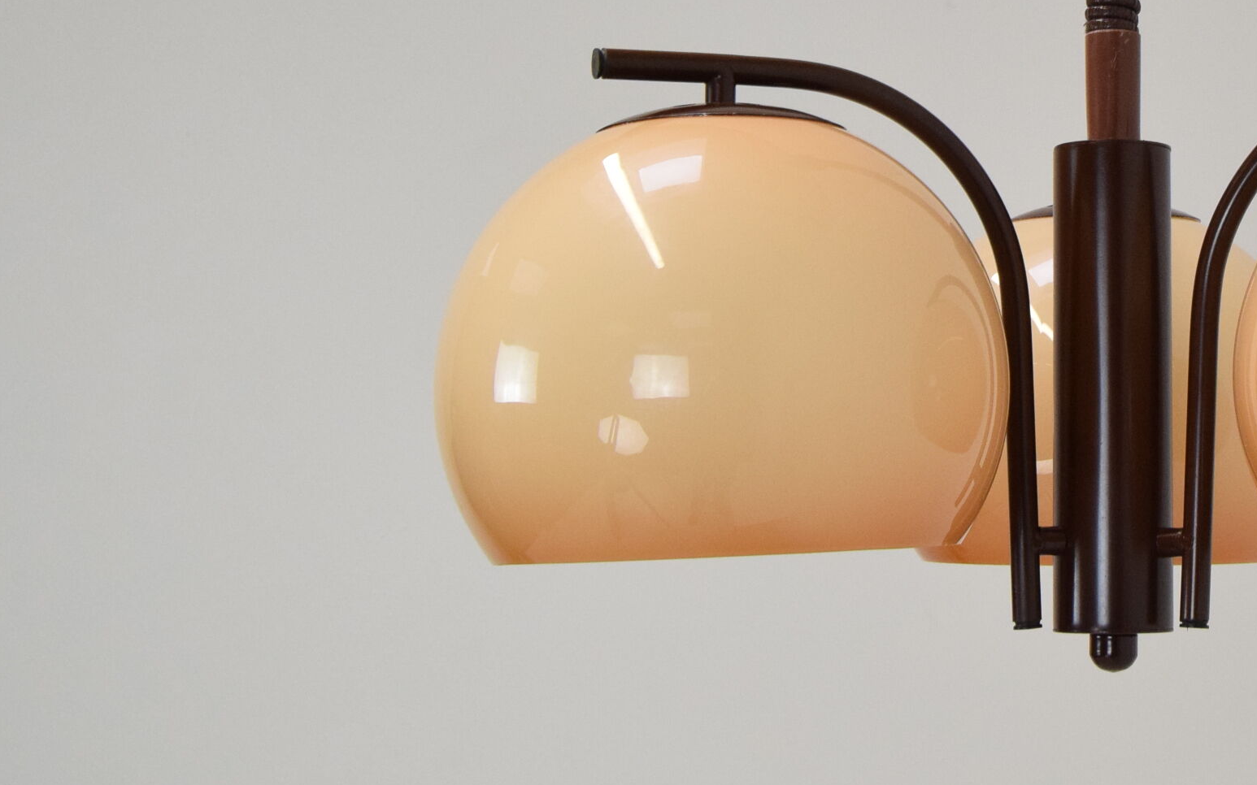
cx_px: 1130
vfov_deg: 16.8
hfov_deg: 25.9
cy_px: 133
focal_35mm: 77
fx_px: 2638
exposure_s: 1/250
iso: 1600
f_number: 8
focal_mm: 26
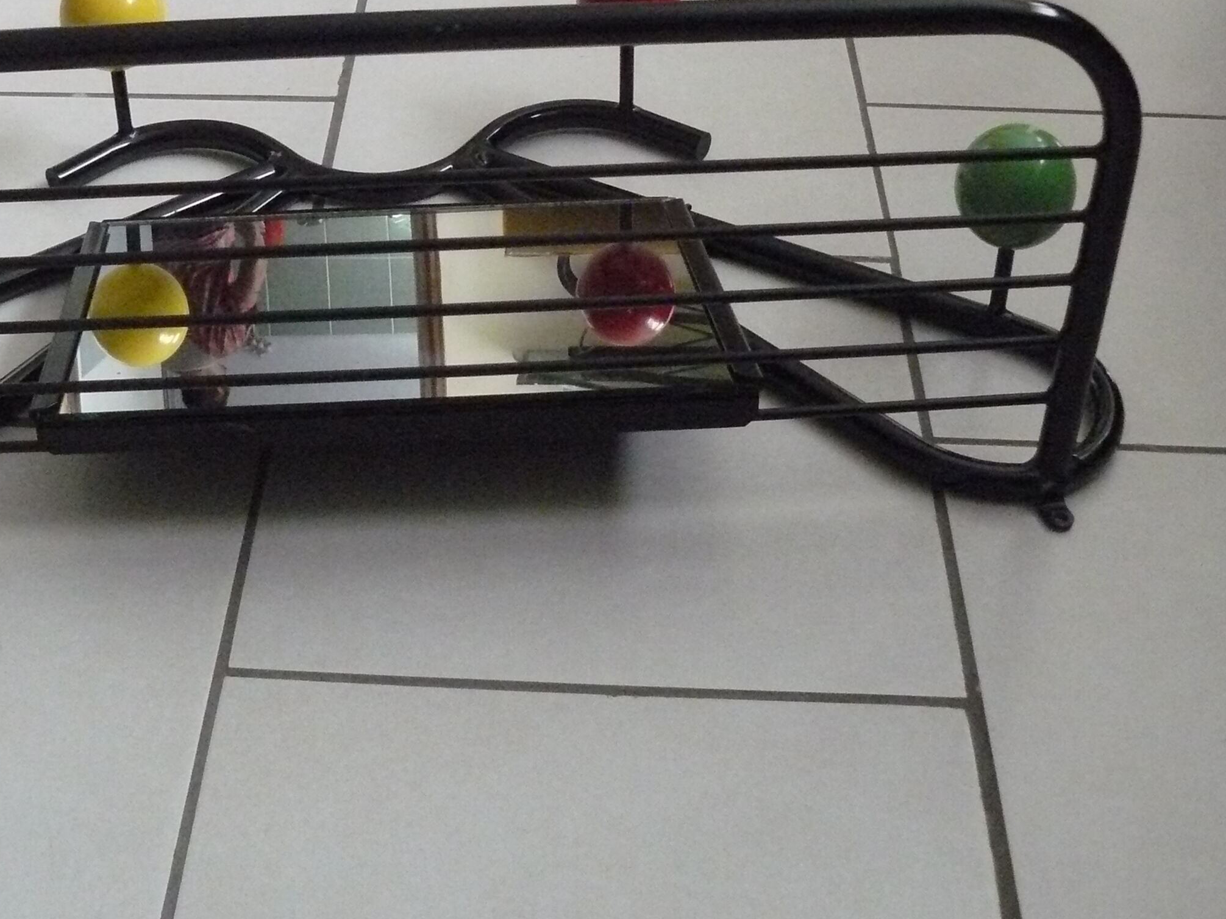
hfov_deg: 34.6
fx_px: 1948
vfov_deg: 26.3
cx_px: 401
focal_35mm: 55
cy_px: 266
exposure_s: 1/125
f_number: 2.8
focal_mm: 6
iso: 640
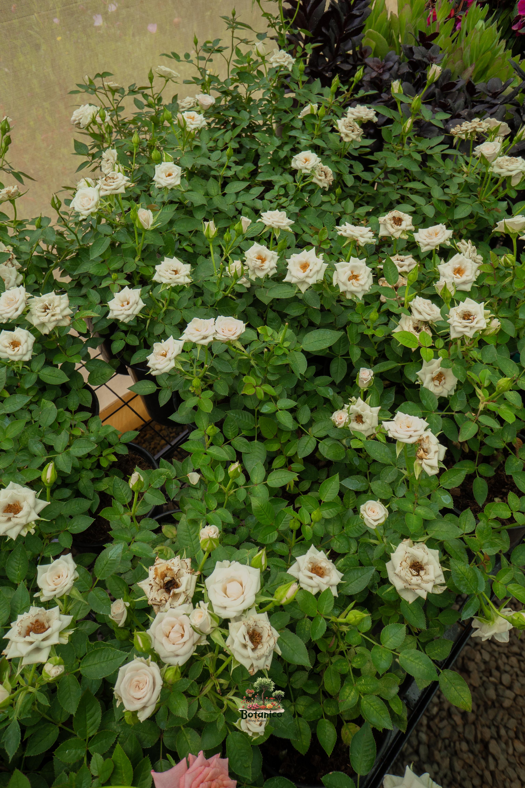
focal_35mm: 24
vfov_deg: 73.7
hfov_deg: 53.1
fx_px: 525
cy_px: 394
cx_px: 262
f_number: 9
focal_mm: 16
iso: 640
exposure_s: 1/320
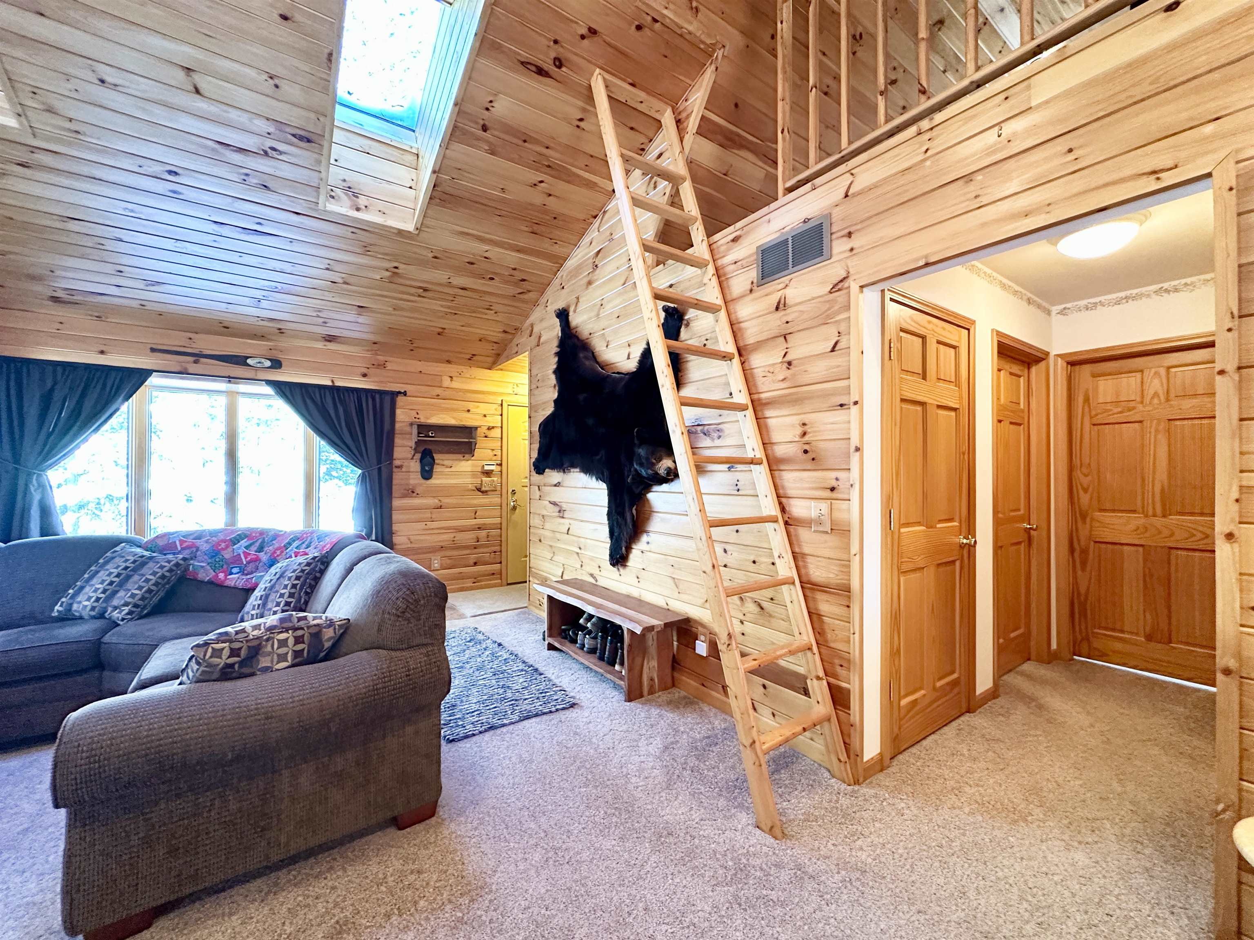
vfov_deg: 85.7
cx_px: 627
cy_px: 470
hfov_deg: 102.1
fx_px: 507
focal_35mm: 14
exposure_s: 1/60
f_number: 2.2
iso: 500
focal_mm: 2.22
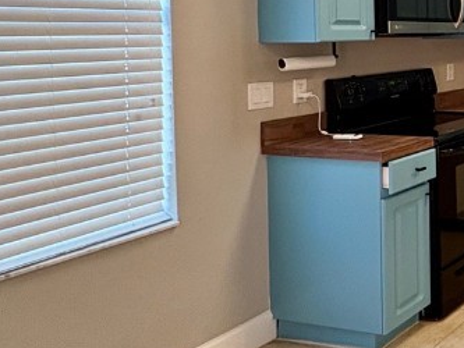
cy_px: 49
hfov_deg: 29.2
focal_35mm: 43
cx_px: 679
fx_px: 577
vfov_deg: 32.3
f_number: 2.2
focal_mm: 2.22
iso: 320
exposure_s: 1/60
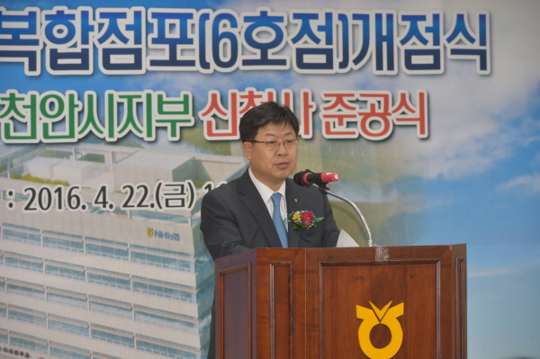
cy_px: 180
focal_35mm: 200
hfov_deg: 10.3
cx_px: 270
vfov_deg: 6.9
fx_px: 2997
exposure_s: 1/160
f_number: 8
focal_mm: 200
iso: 1600
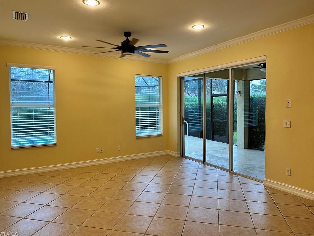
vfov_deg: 54.9
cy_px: 114
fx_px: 227
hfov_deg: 69.4
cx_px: 158
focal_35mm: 25
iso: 160
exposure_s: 1/120
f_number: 1.78
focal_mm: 6.86
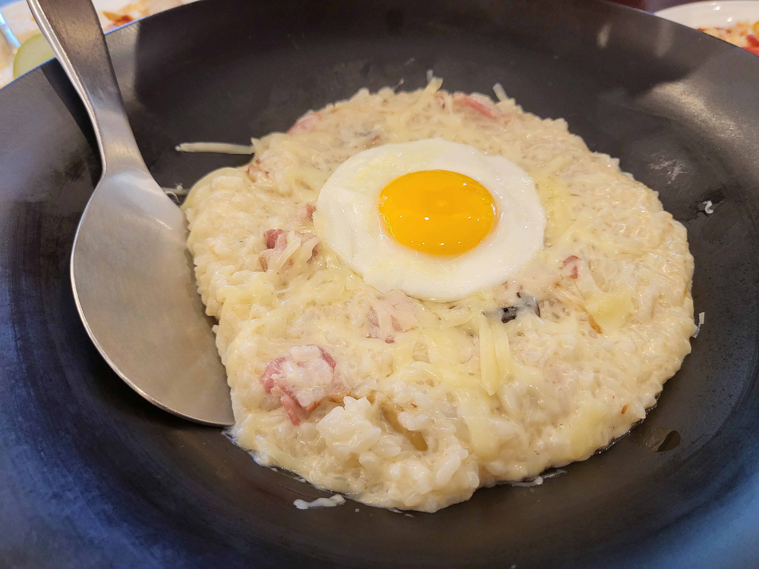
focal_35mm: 26
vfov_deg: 53.1
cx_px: 380
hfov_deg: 67.3
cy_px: 284
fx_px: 570
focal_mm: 4.25
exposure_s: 1/120
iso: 200
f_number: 1.8
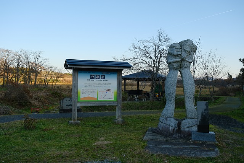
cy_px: 82
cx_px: 122
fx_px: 224
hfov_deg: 57.2
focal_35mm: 33
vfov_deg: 39.9
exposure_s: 1/320
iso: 320
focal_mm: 22.3
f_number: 5
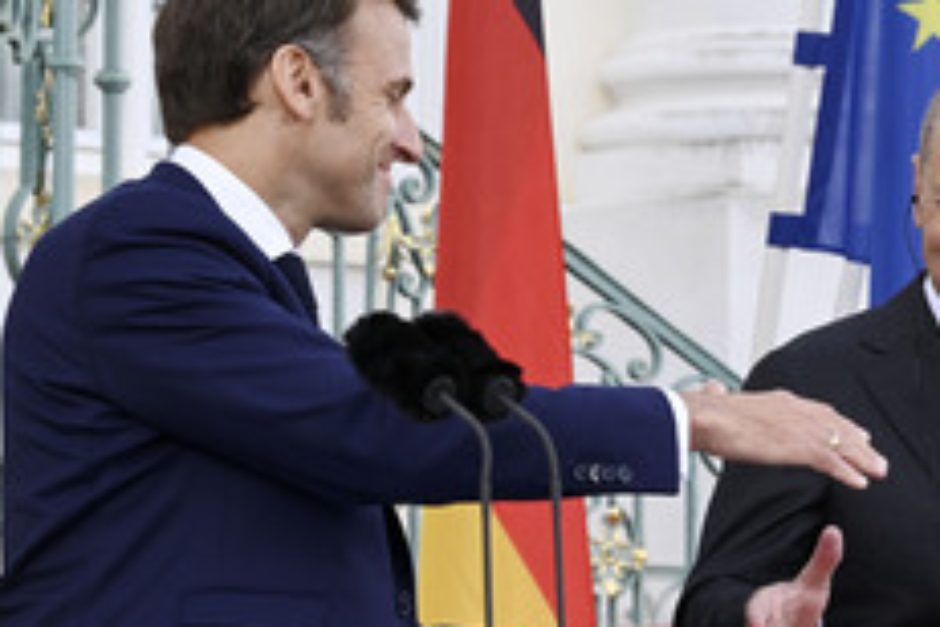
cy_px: 350
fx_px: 5901
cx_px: 653
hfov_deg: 9.1
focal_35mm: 226
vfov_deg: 6.1
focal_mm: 116
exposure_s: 1/500
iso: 1000
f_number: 9
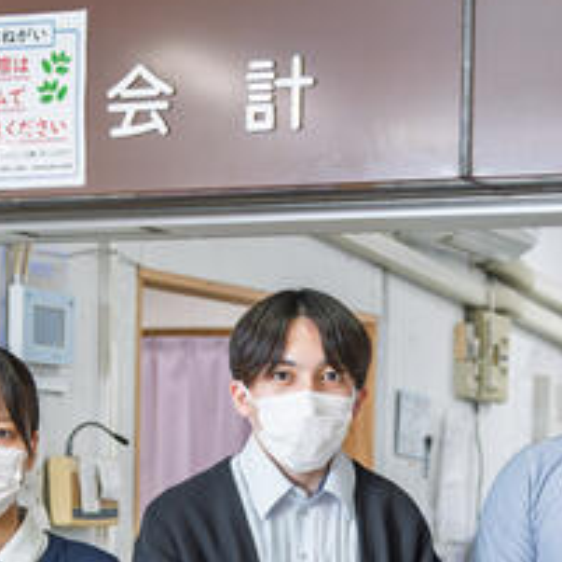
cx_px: 218
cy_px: 612
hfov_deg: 13.2
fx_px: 2425
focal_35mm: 132
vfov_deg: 13.0
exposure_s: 1/250
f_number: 2.2
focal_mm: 25
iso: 500
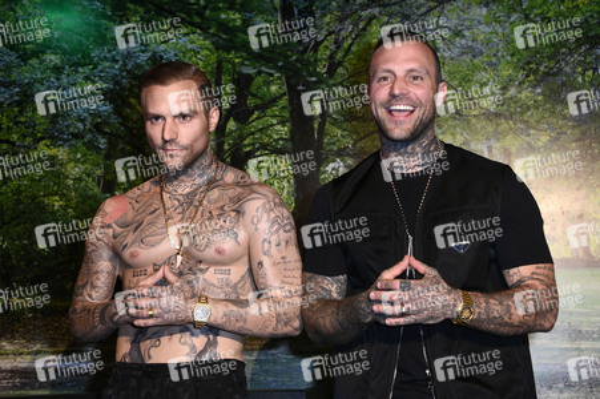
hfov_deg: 28.9
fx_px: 1166
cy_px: 200
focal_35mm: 70
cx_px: 300
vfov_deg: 19.4
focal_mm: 70
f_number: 5.6
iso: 2000
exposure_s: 1/125
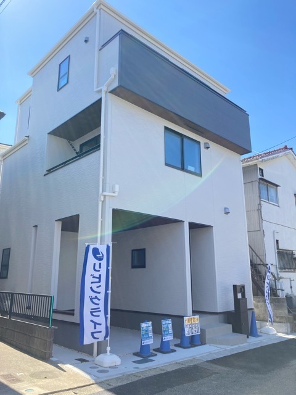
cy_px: 198
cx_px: 148
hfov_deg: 49.7
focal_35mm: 28
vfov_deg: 63.4
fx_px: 319
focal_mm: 3.99
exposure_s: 1/899
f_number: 1.8
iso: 20
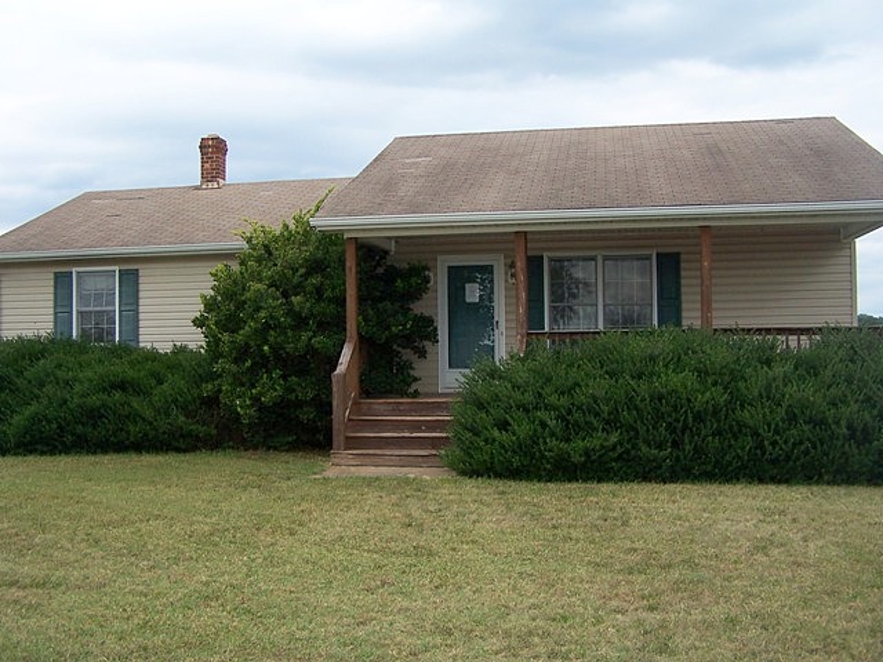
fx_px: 969
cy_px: 331
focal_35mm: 38
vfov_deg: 37.7
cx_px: 442
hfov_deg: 49.0
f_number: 2.8
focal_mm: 6.3
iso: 80
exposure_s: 1/800
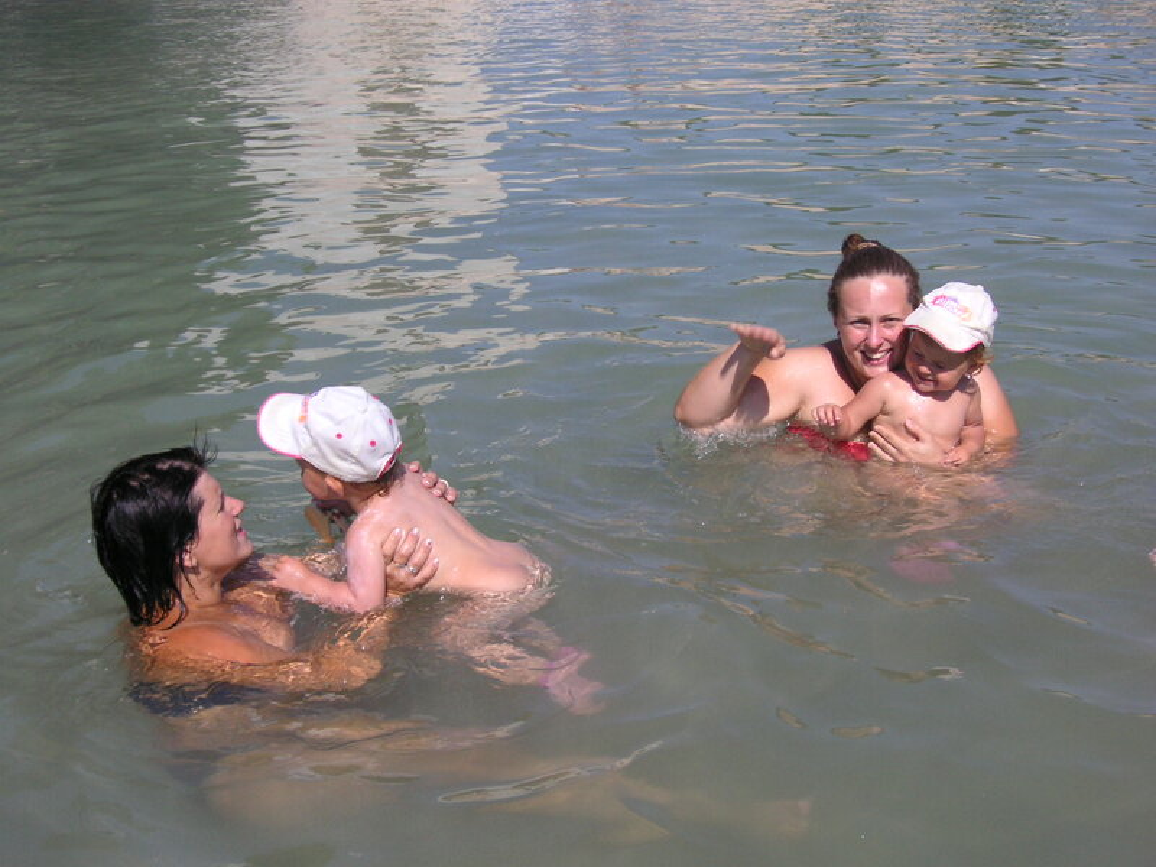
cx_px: 578
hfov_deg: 41.2
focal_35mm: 46
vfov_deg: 31.5
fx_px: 1536
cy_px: 434
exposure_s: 1/180
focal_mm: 7.6
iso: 50
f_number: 8
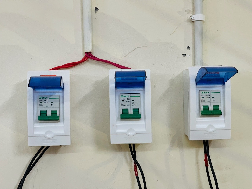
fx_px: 466
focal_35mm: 64
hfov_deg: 30.3
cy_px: 94
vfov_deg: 22.9
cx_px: 126
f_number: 2.2
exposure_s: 1/60
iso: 320
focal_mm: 7.5
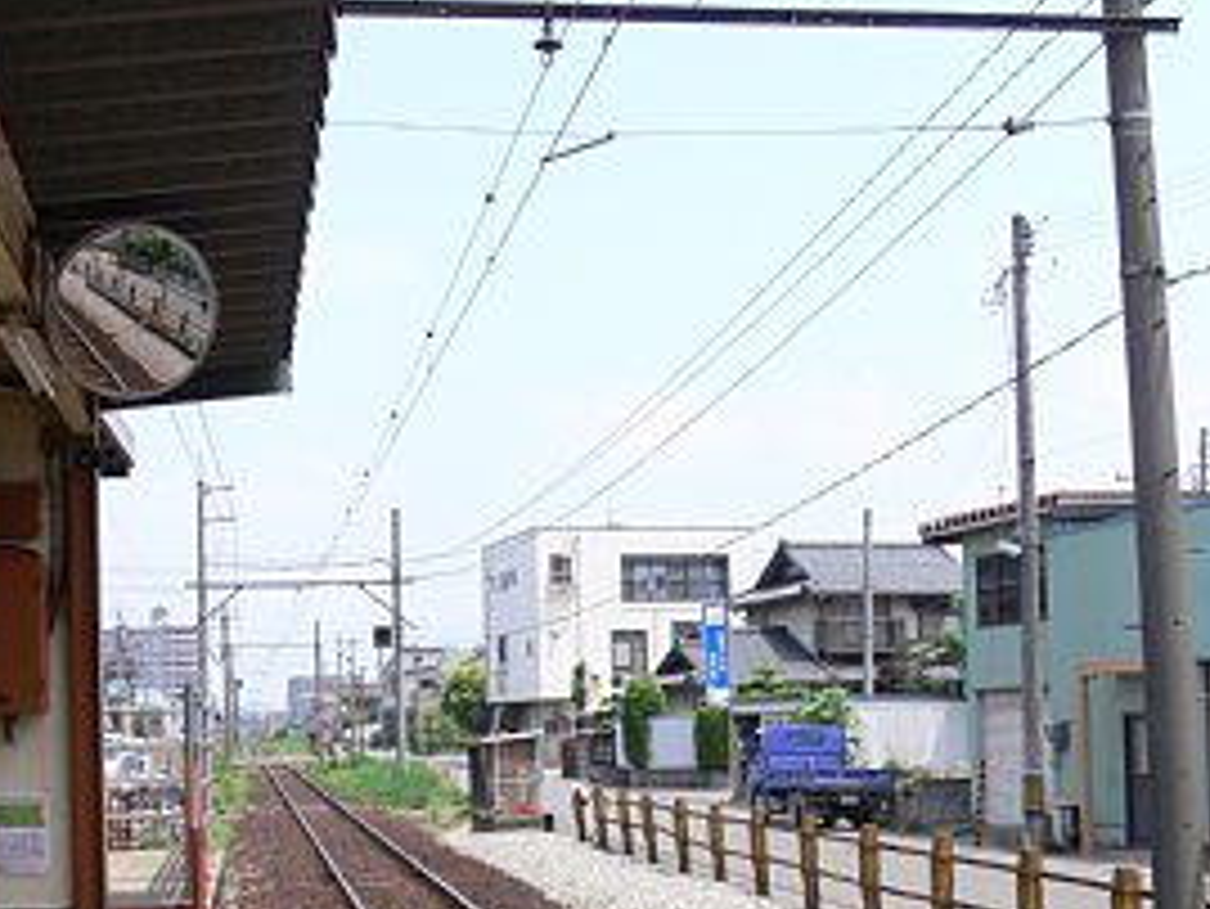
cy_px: 634
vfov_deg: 27.8
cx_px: 405
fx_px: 1818
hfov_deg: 36.4
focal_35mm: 52
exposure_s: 1/250
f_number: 5.6
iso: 80
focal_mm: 7.4
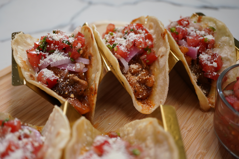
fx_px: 299
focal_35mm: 45
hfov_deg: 43.6
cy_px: 80
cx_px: 120
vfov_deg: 29.9
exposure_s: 1/400
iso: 500
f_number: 3.5
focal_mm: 30
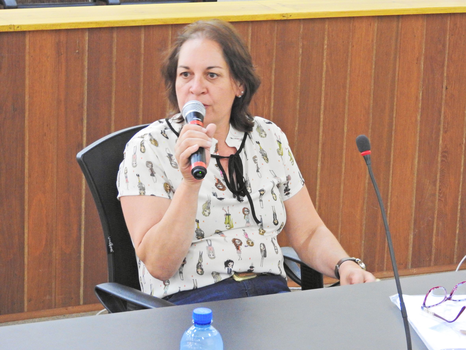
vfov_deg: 12.9
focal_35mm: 115
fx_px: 1548
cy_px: 175
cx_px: 233
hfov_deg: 17.1
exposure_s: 1/10
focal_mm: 20.6
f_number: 5
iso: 800
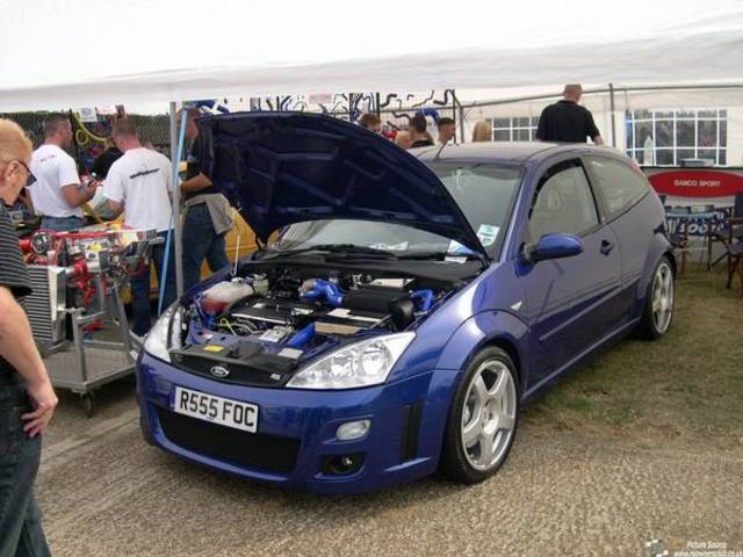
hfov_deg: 49.0
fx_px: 816
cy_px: 278
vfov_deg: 37.7
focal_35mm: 38
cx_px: 372
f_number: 2.8
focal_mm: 8
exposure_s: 1/585
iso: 100
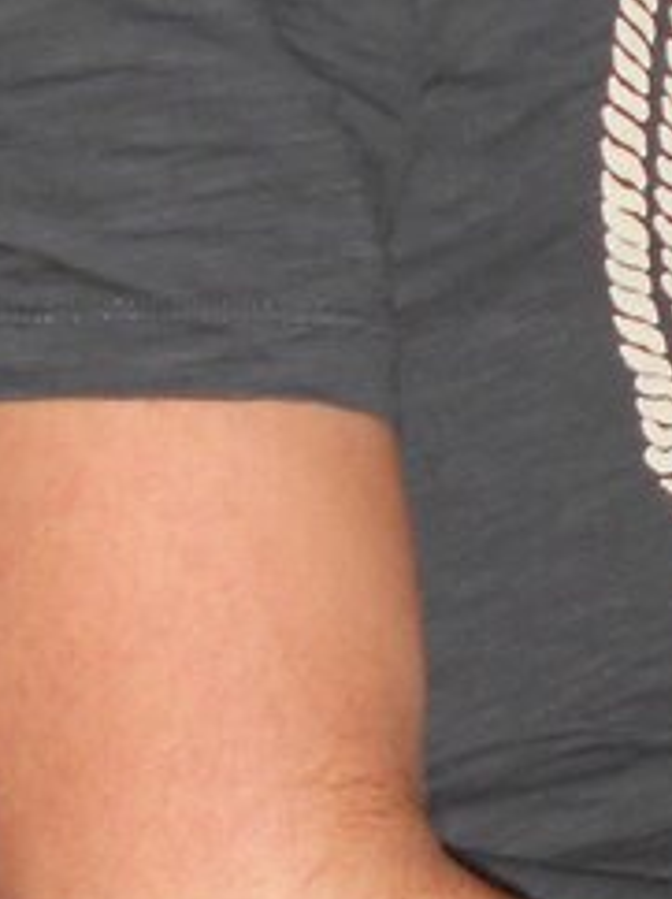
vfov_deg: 14.7
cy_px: 264
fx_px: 3475
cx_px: 973
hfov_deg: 10.7
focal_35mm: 134
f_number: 3.2
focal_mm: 4.9
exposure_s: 1/25
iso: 200
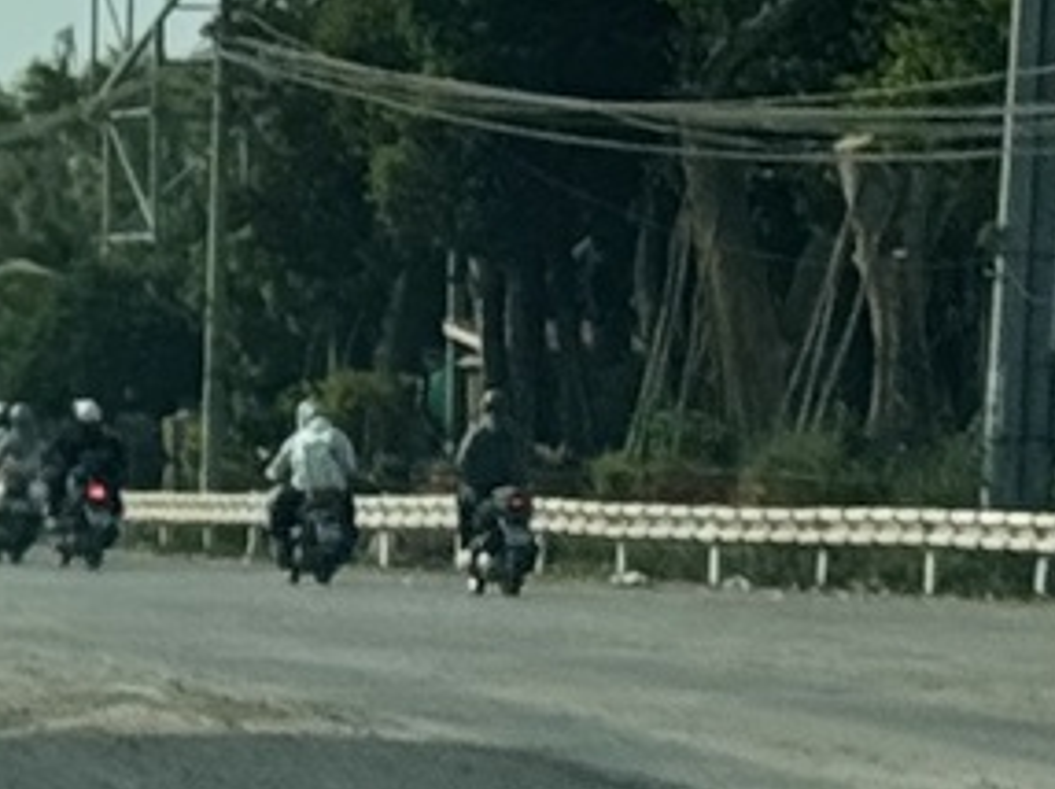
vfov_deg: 4.4
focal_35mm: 336
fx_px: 10232
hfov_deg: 5.7
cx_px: -1546
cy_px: -74
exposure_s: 1/5848
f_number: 1.78
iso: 80
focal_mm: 6.76
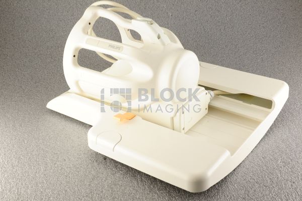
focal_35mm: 50
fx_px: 419
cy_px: 100
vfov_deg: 26.9
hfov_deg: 39.6
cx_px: 151
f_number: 13
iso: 1600
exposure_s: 1/160
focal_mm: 50
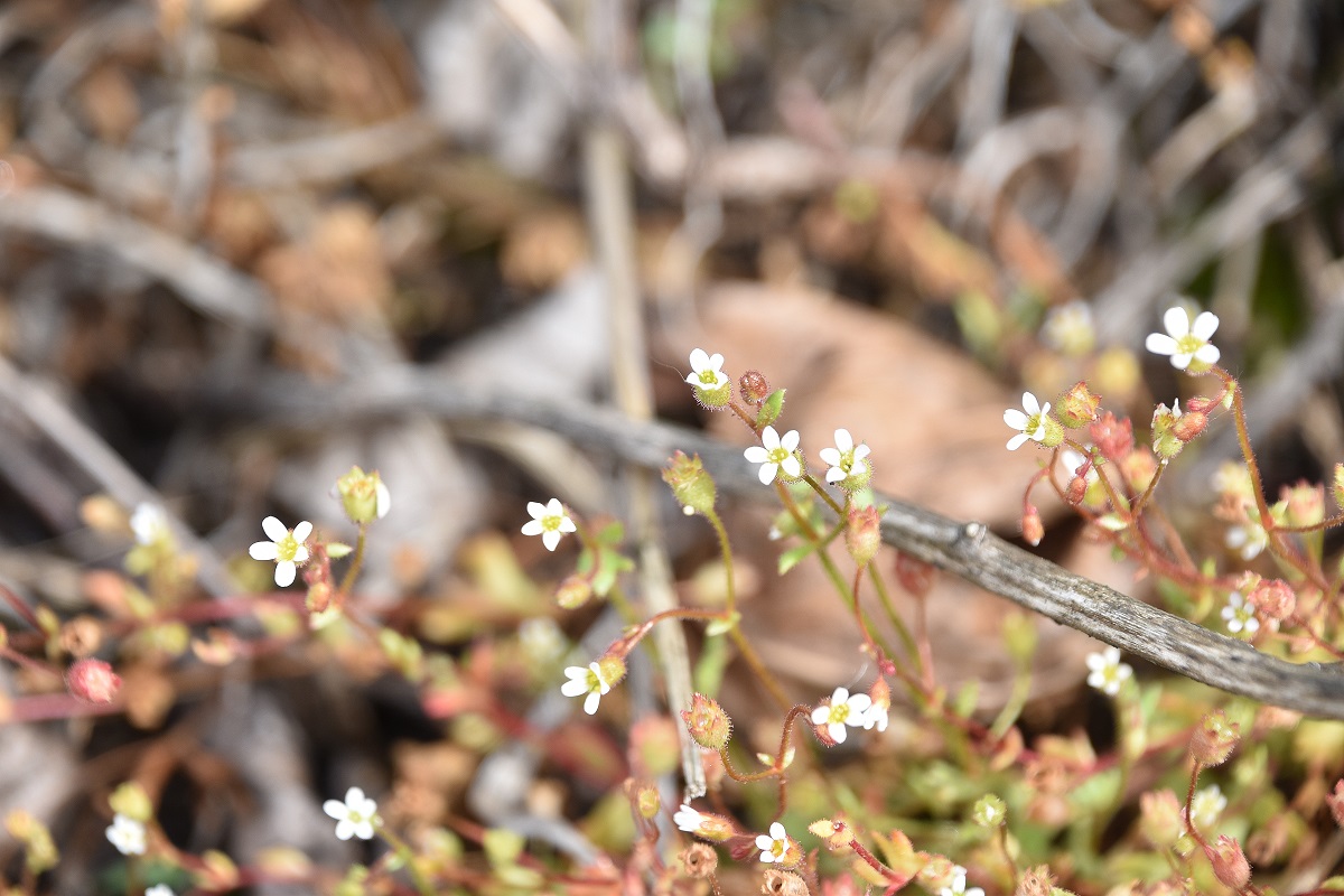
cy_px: 448
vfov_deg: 5.2
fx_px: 9799
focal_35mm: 262
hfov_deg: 7.8
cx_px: 672
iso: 220
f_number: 8
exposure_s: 1/250
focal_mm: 175
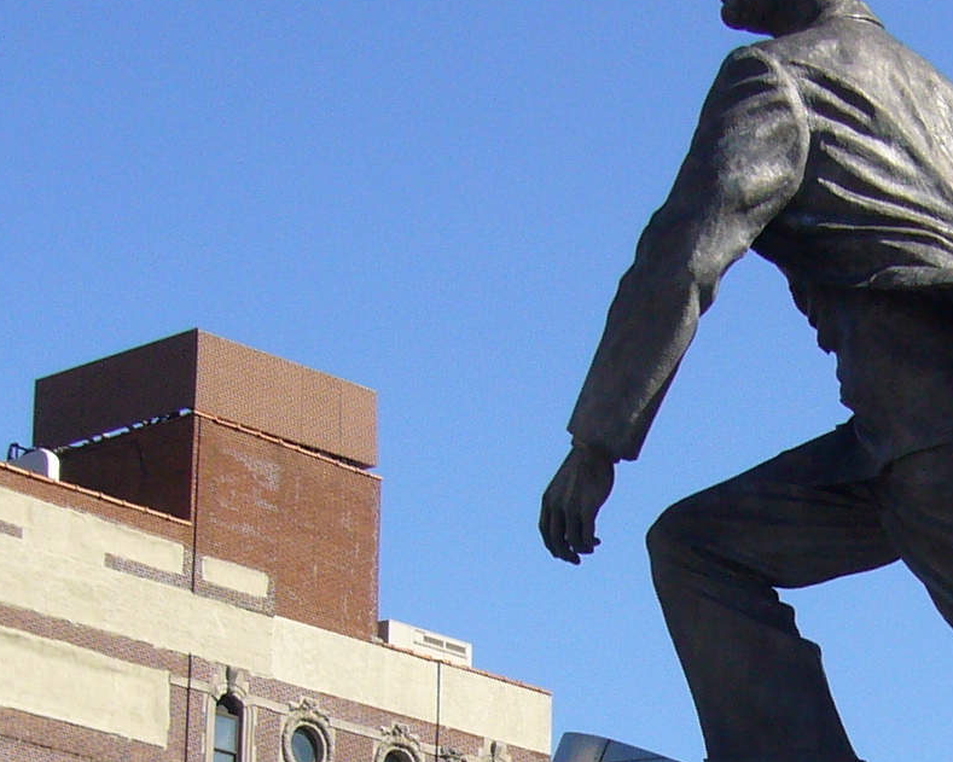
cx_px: 913
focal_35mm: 122
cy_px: 774
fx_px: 3441
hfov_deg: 15.5
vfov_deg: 12.5
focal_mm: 5.8
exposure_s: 1/400
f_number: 5.6
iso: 80
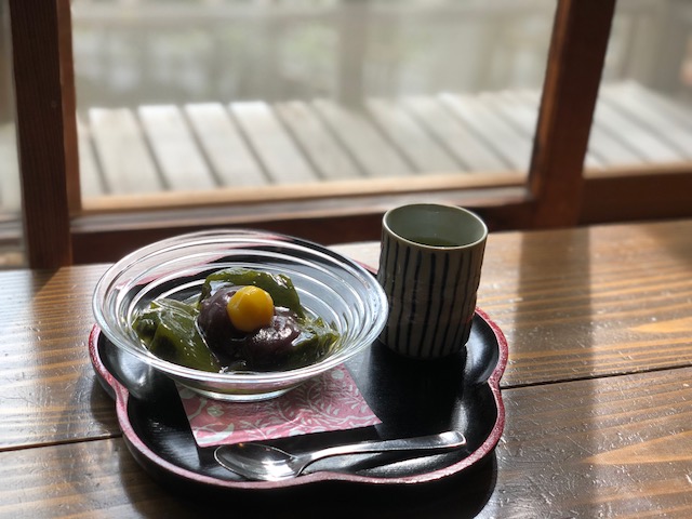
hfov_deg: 36.8
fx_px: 1040
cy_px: 260
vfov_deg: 28.0
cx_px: 346
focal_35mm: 52
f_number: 2.4
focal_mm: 6
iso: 16
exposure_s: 1/60
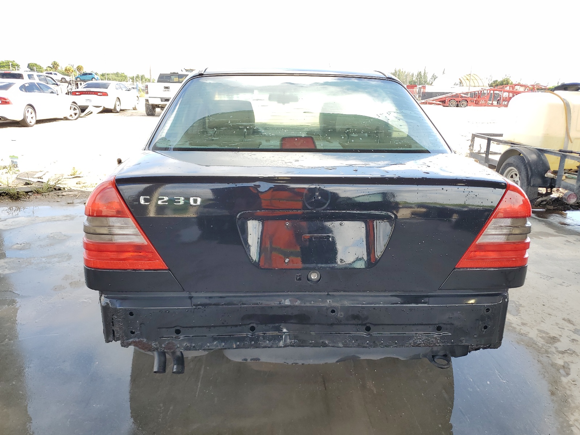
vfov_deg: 53.1
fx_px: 436
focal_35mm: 26
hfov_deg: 67.3
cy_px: 218
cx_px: 290
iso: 50
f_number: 1.5
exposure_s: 1/455
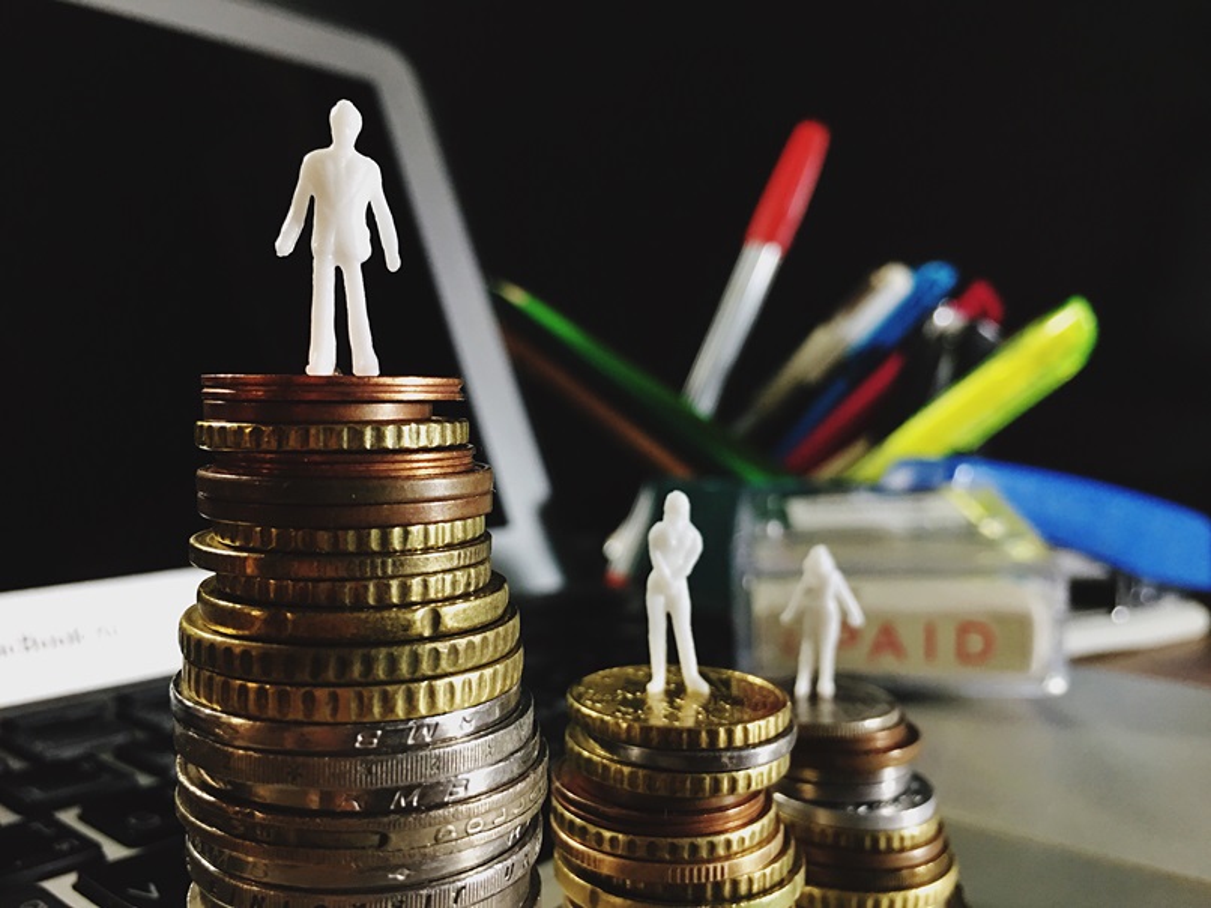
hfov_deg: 61.7
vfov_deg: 48.2
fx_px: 1014
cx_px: 606
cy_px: 454
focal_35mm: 29
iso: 125
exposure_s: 1/17
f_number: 2.2
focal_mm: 4.15
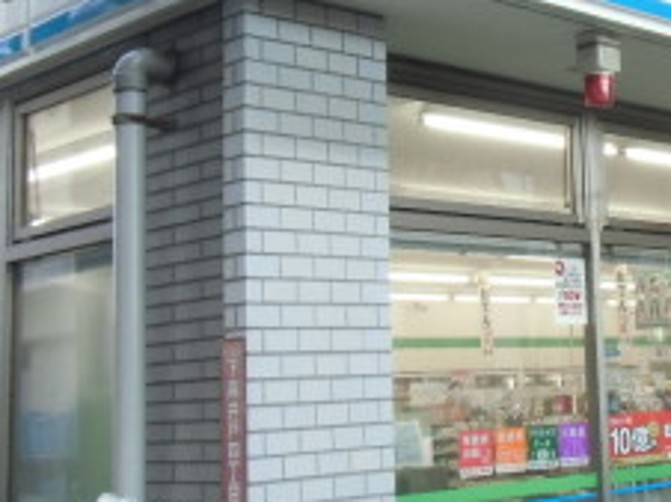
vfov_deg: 21.6
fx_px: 1317
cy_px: 208
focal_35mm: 68
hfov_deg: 27.2
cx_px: 644
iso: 200
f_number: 3
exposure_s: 1/80
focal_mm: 4.24
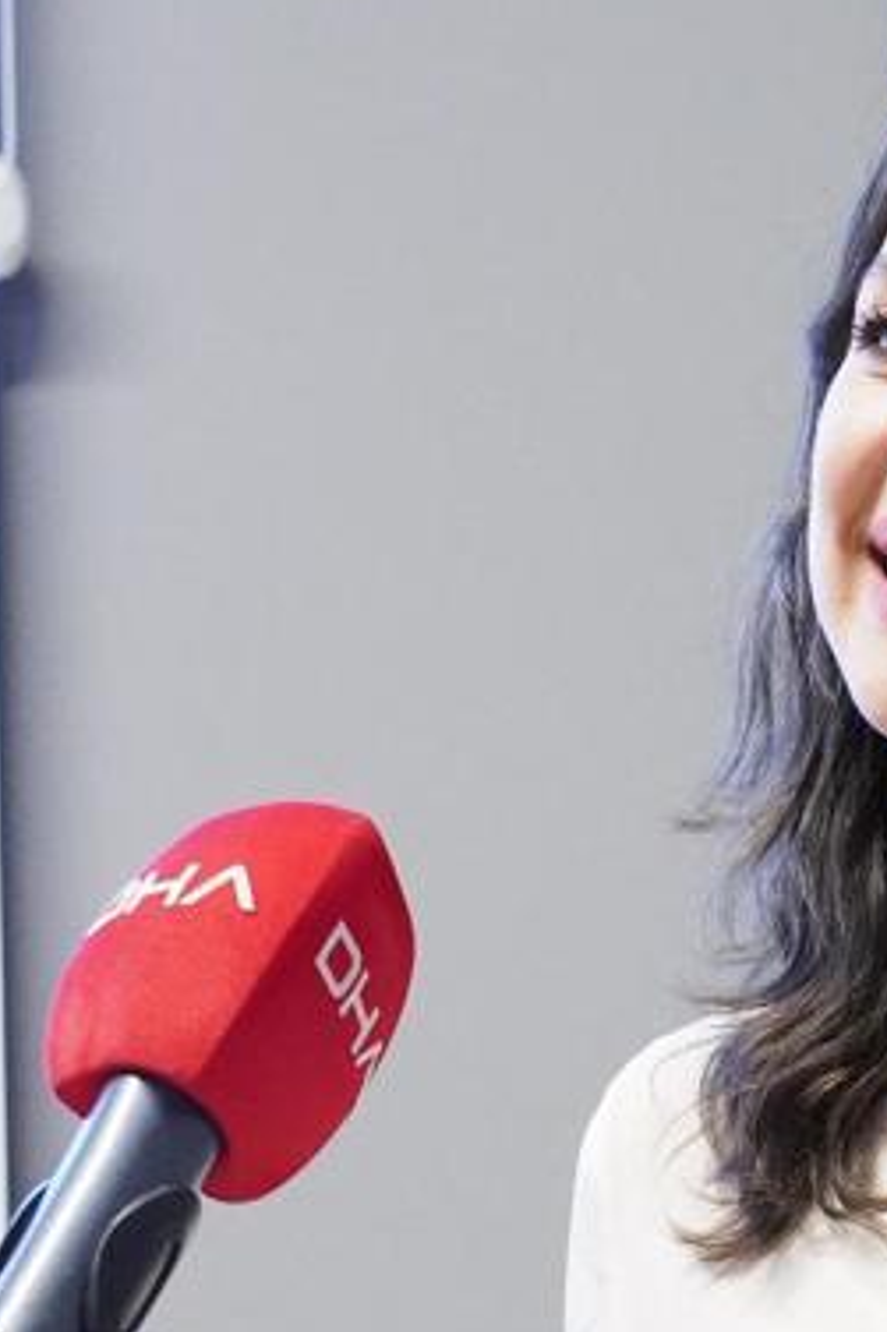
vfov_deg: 8.9
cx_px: 940
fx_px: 8508
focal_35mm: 230
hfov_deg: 5.9
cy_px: 1041
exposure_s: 1/80
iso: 12800
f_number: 5.6
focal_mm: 75
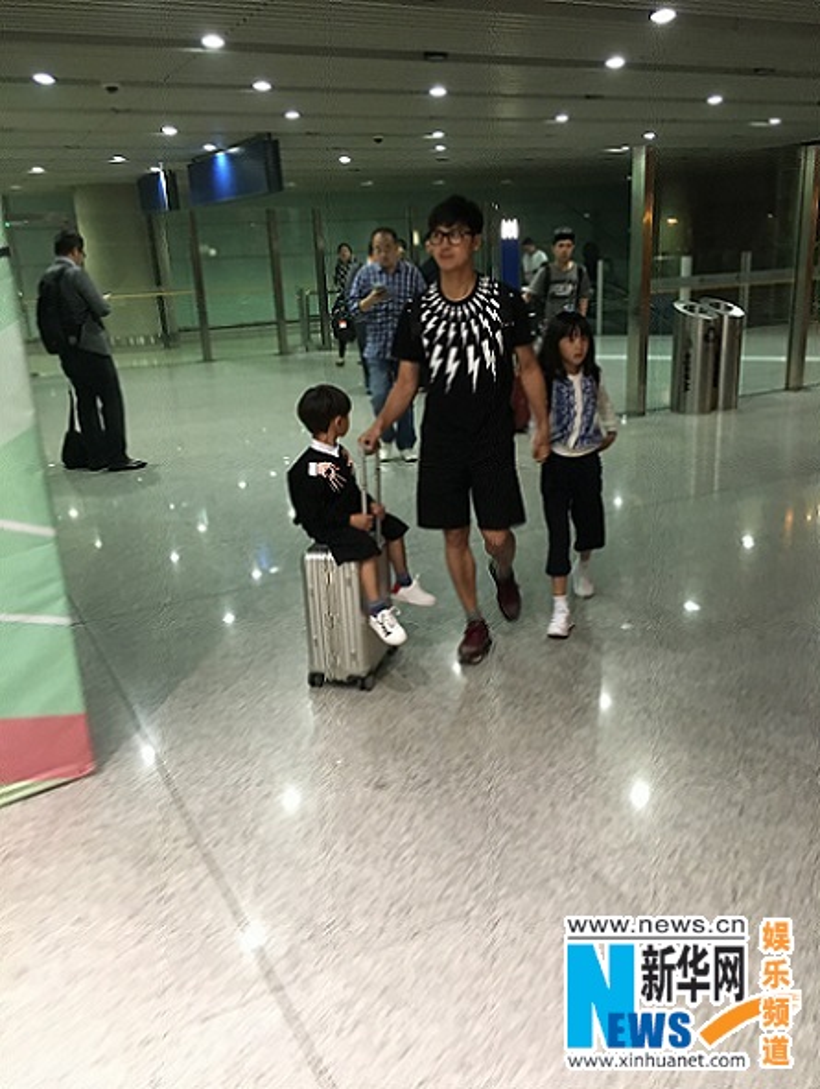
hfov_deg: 48.3
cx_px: 410
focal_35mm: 29
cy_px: 544
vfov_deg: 61.6
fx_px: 914
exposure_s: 1/17
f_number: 2.2
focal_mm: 4.15
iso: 250
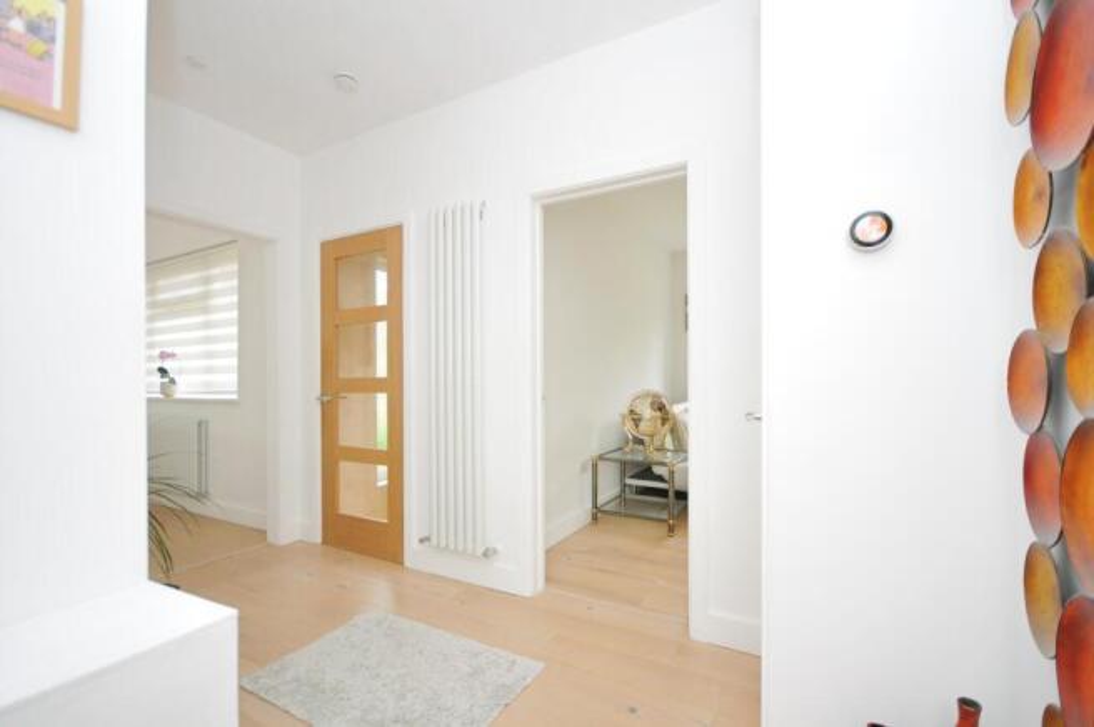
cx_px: 547
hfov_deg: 100.4
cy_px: 364
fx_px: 455
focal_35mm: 15
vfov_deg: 77.2
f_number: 7.1
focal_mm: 10
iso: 800
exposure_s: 1/60
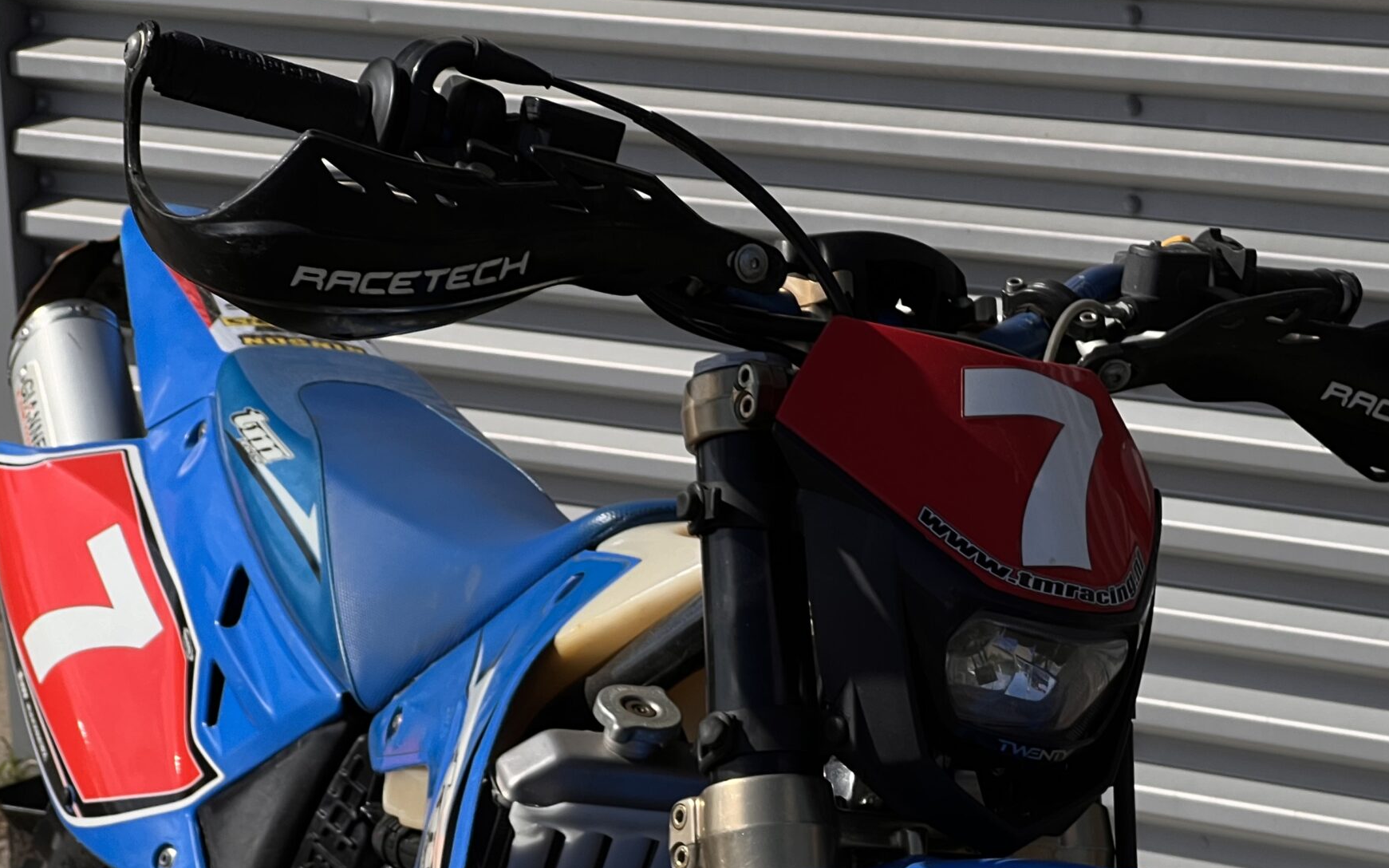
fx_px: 4542
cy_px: 756
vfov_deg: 10.9
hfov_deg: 17.3
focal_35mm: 120
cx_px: 1005
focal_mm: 9
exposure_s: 1/1575
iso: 32
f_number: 2.8
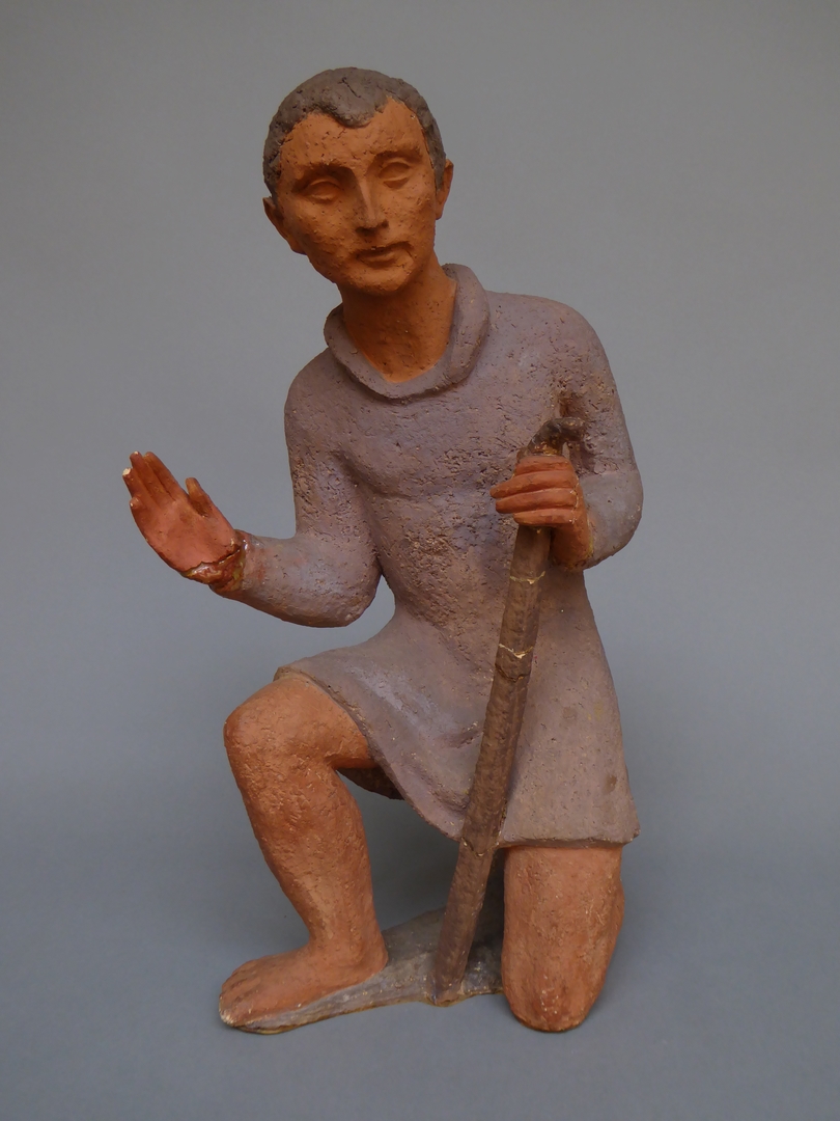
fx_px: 1068
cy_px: 560
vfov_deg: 55.4
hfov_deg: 42.9
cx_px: 420
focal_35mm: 33
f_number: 3.6
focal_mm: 5.8
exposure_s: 1/60
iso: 200
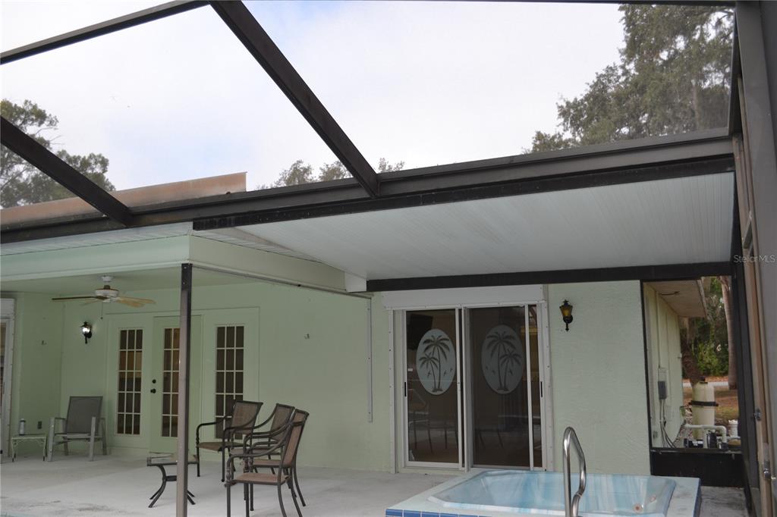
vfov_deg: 39.9
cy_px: 258
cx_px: 388
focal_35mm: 33
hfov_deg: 57.2
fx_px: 712
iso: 100
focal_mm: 22
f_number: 4.5
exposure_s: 1/200
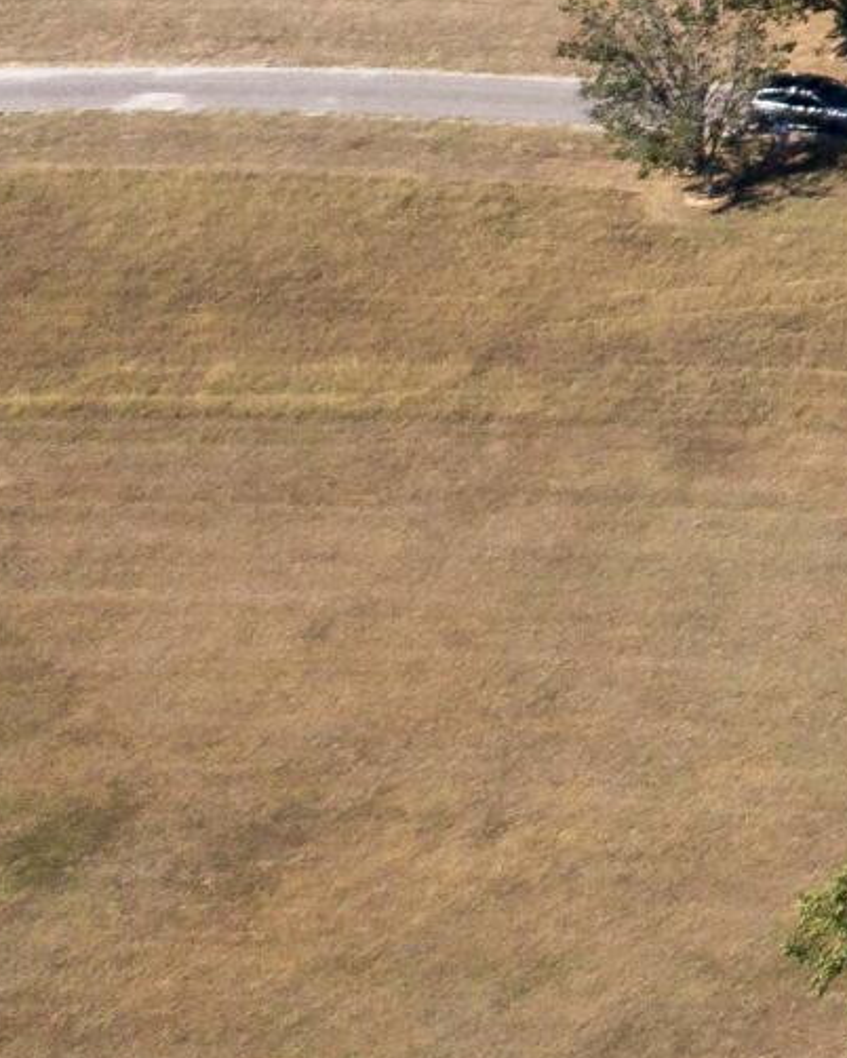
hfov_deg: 7.6
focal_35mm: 157
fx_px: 4917
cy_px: -997
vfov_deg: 11.2
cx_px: 3093
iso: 200
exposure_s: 1/30
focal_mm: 10.26
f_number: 2.8
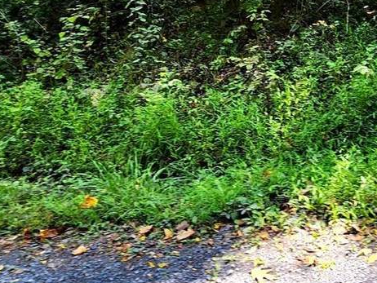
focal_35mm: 36
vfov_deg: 37.4
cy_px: 33
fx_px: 392
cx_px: 309
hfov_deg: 48.0
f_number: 2.2
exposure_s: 1/137
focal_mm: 2.2
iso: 50
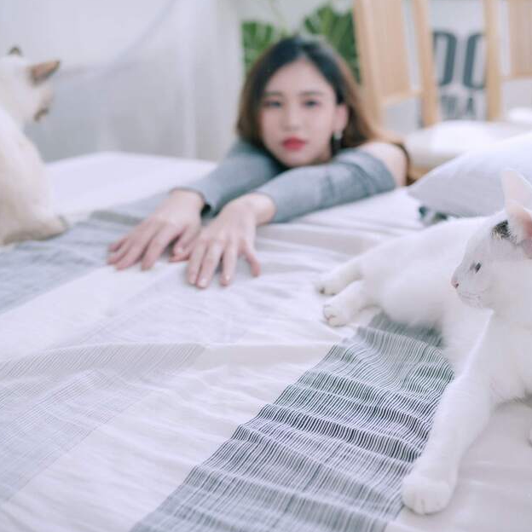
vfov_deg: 34.0
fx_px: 869
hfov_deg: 33.9
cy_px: 265
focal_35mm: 50
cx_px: 316
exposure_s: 1/80
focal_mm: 35
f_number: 2.5
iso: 320
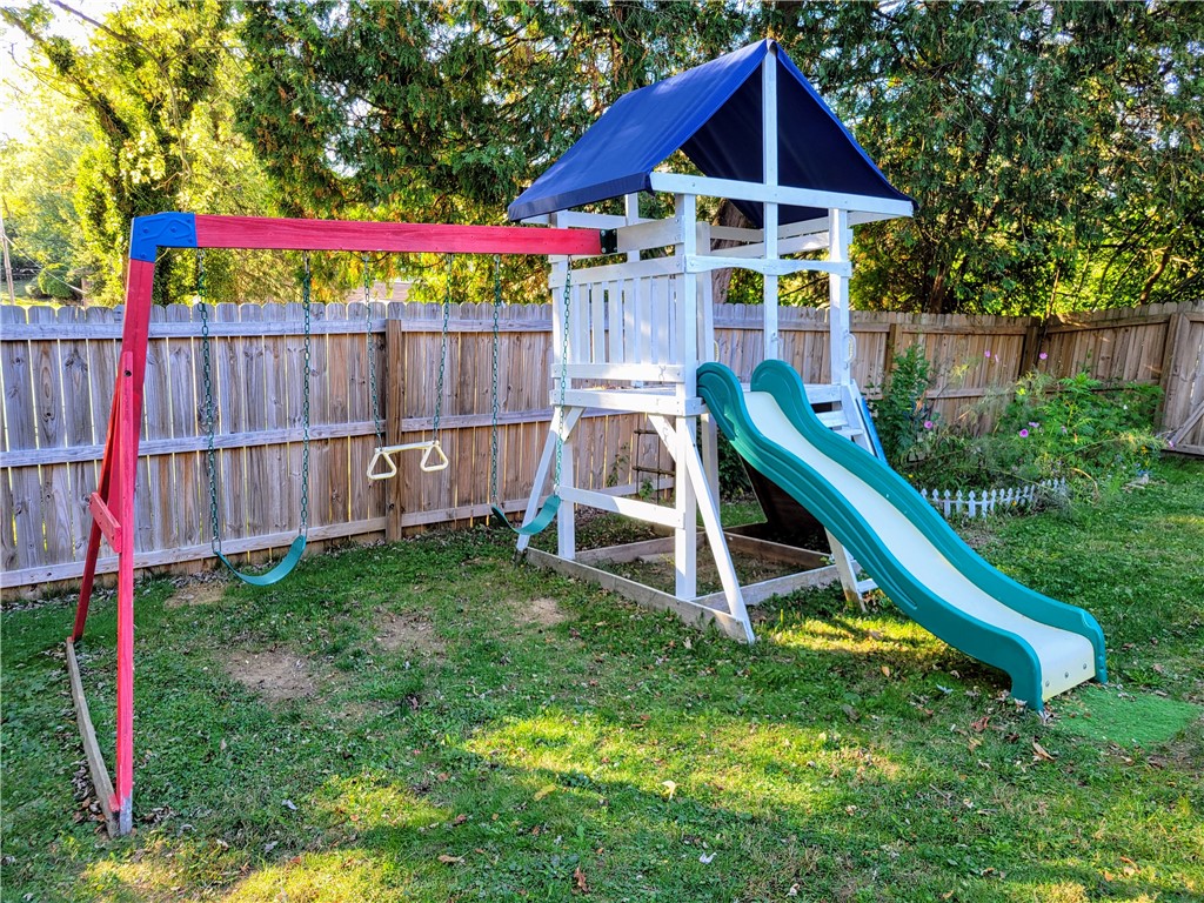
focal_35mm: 26
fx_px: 904
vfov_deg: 53.1
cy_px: 452
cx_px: 602
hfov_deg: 67.3
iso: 50
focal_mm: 5.4
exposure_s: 1/120
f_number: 1.8
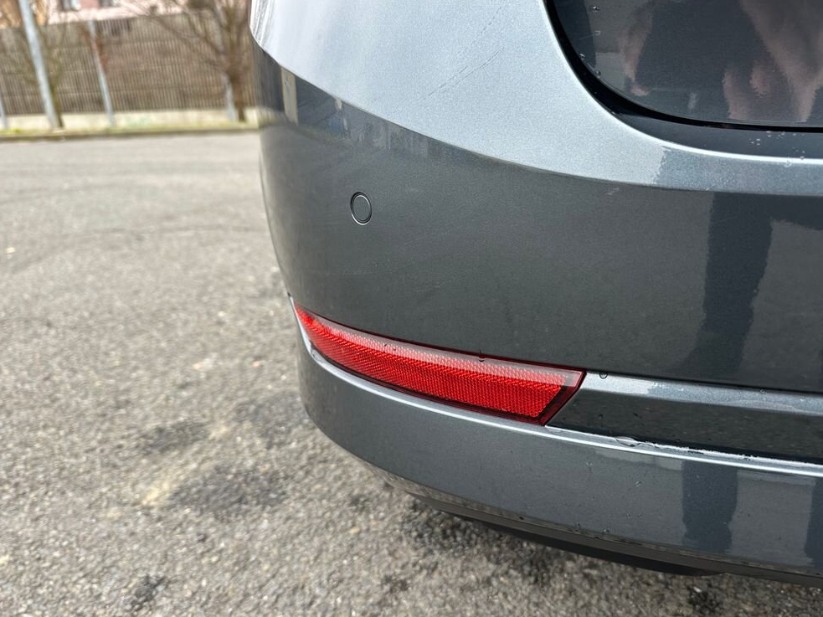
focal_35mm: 25
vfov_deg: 54.9
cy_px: 313
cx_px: 405
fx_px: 594
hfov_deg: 69.4
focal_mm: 6.86
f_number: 1.78
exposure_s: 1/121
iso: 100
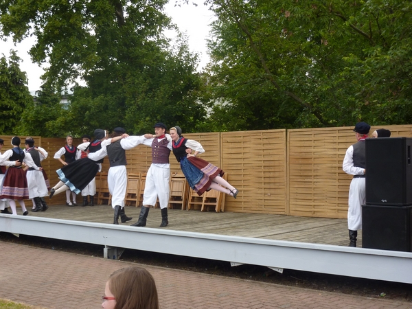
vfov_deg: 26.6
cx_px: 206
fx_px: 655
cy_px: 154
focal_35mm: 55
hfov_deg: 34.9
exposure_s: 1/320
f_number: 3.9
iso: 160
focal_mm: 9.1
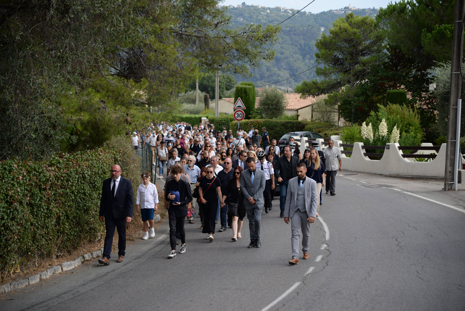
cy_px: 156
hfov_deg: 28.8
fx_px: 904
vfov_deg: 19.5
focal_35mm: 70
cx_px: 232
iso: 160
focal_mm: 70
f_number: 2.8
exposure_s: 1/1600
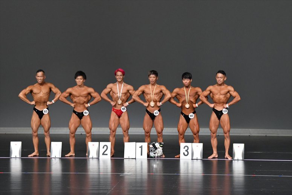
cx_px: 146
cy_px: 98
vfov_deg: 6.8
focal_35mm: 202
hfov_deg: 10.2
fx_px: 1638
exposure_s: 1/400
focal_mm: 135
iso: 5000
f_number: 5.6
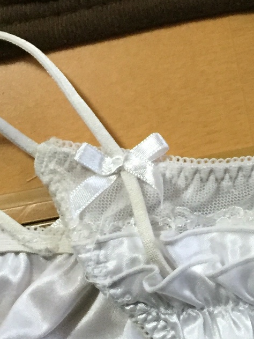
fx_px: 920
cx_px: 292
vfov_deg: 20.7
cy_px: 242
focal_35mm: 94
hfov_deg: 15.2
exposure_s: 1/30
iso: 200
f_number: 2.2
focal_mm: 4.15
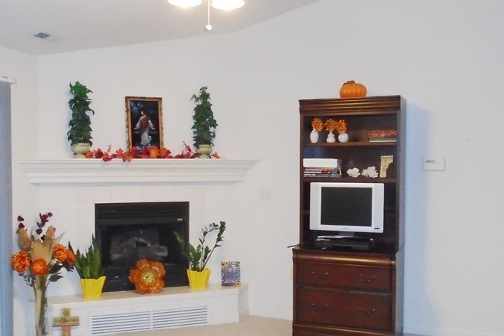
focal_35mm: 41
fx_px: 574
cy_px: 193
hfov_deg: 47.3
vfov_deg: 32.6
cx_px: 216
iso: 400
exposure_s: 1/60
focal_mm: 4.6
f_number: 3.2
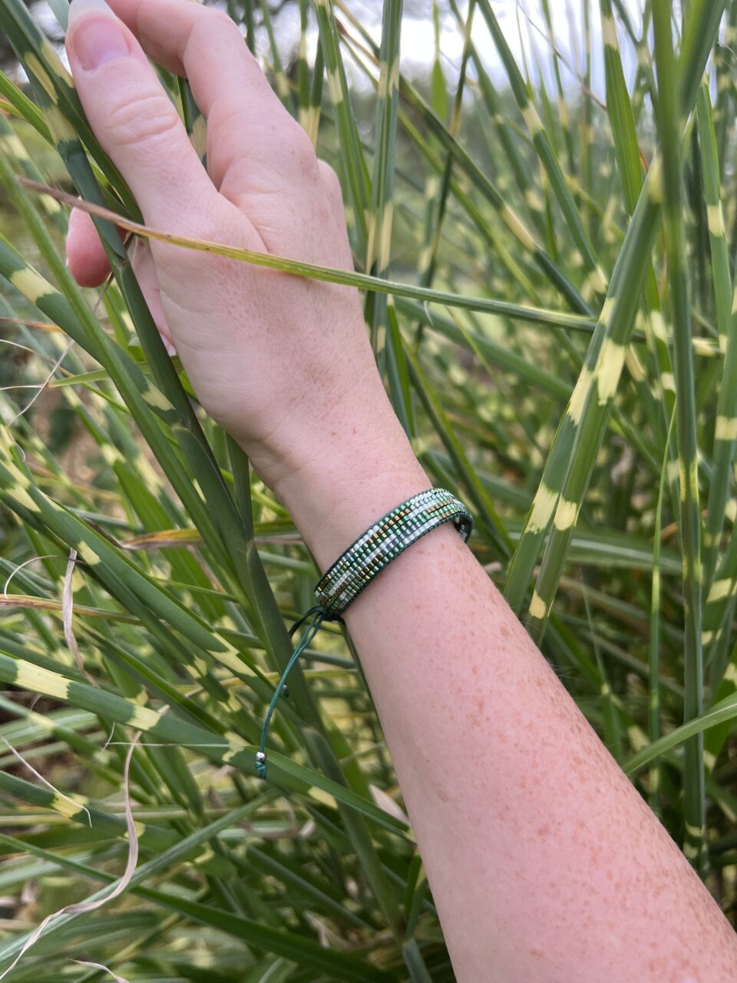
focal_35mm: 26
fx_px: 738
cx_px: 368
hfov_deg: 53.1
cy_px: 492
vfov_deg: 67.3
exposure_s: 1/518
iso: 50
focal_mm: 5.7
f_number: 1.5
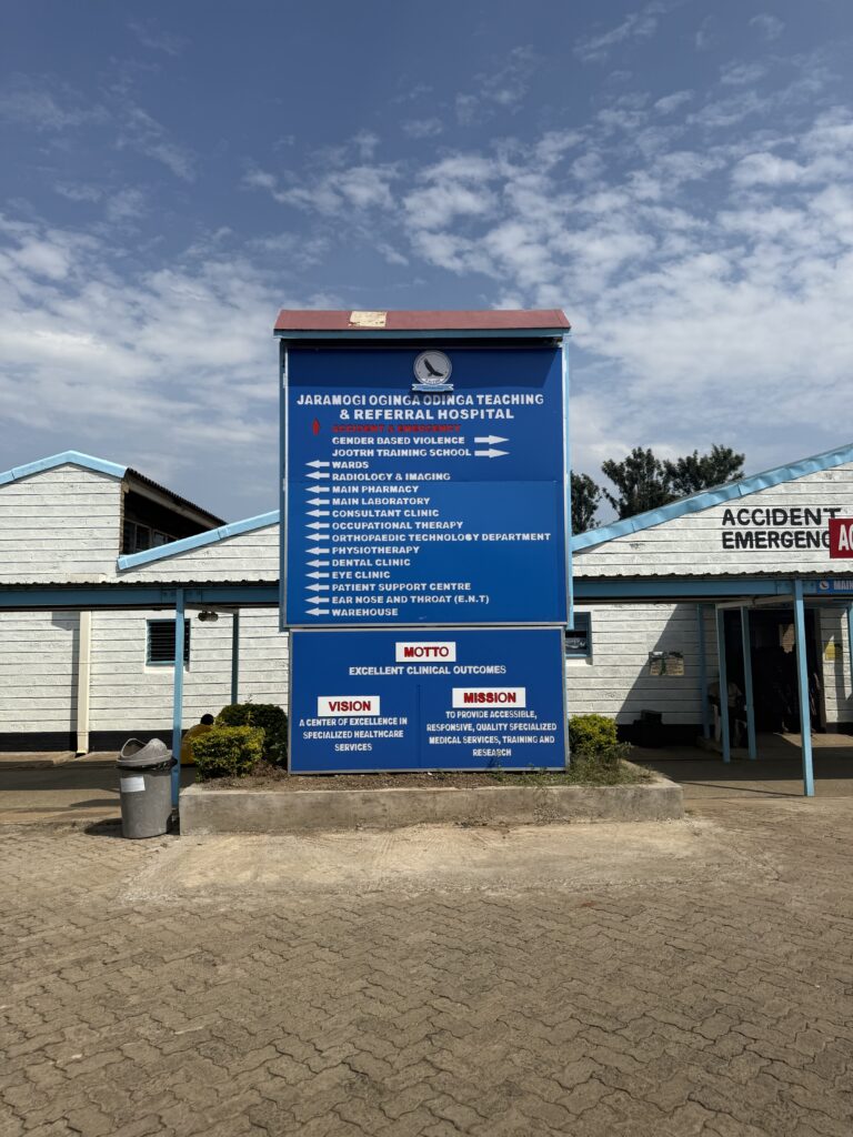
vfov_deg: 71.6
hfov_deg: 56.8
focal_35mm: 24
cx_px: 426
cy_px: 568
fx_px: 789
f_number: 1.78
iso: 80
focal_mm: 6.76
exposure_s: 1/8130
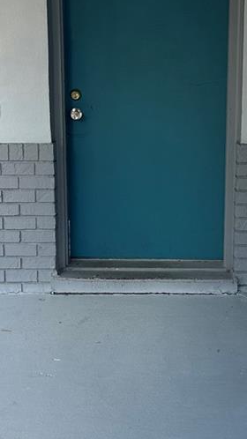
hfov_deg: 19.1
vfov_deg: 33.1
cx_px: 157
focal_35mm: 63
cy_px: 158
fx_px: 734
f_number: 1.78
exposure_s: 1/195
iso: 64
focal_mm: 6.86
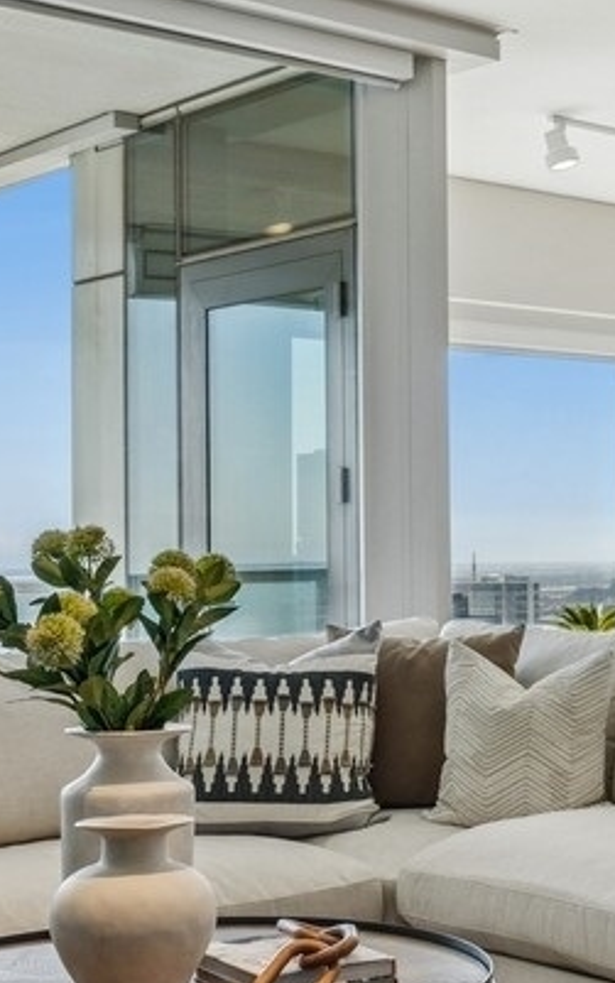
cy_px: 593
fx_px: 1741
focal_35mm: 65
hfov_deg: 18.9
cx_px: 745
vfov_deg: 31.4
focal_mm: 16
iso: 320
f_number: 8
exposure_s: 1/80
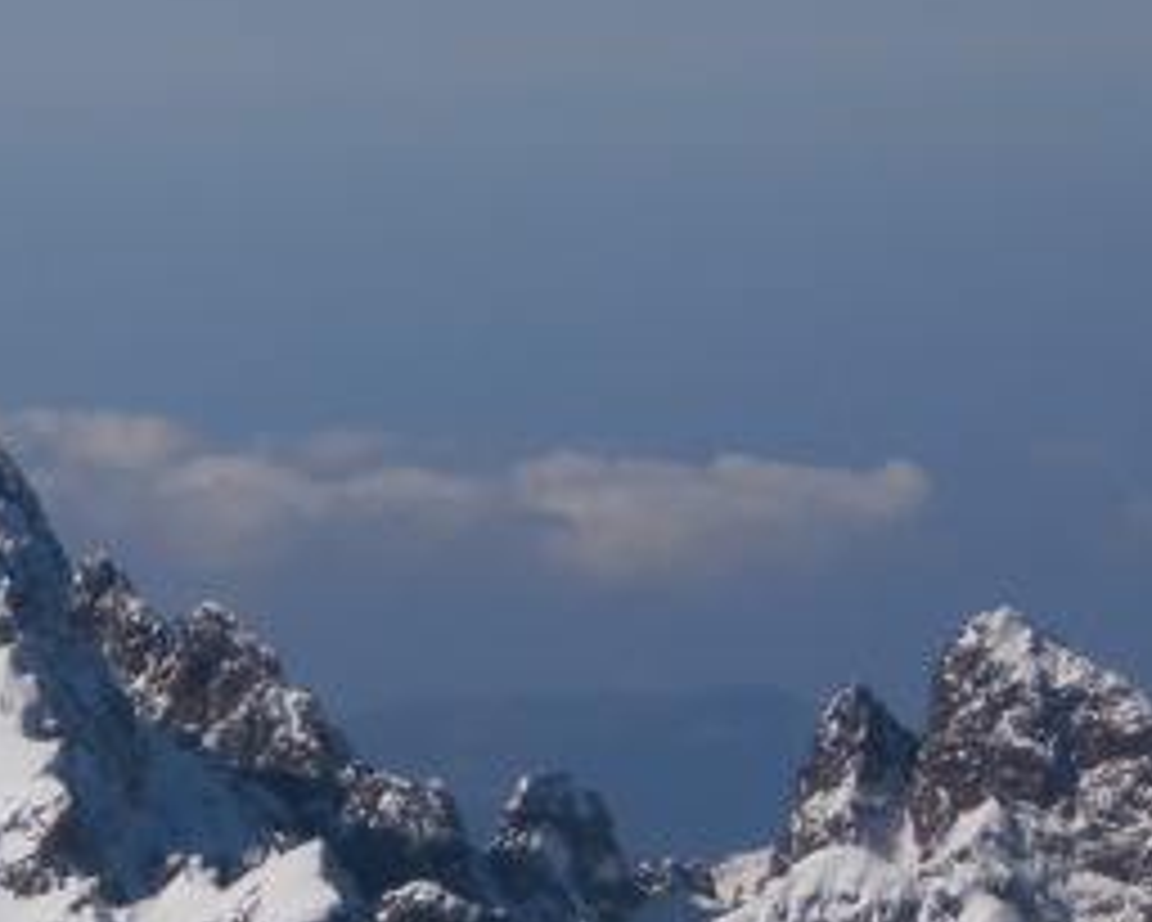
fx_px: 12790
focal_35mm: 375
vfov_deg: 4.1
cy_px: 162
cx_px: -338
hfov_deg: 5.1
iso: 80
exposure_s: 1/1250
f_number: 5.5
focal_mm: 21.79
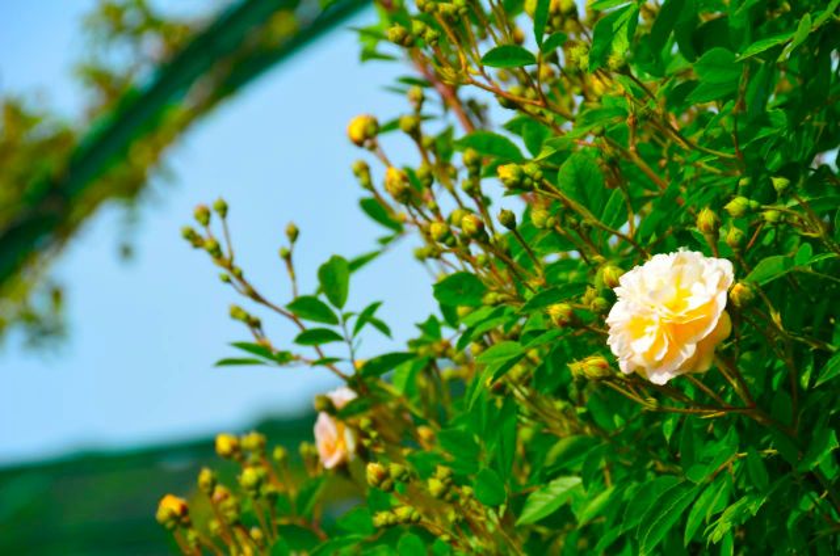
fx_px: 6986
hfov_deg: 6.9
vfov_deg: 4.6
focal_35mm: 300
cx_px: 420
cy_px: 278
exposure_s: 1/125
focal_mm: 200
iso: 100
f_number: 11
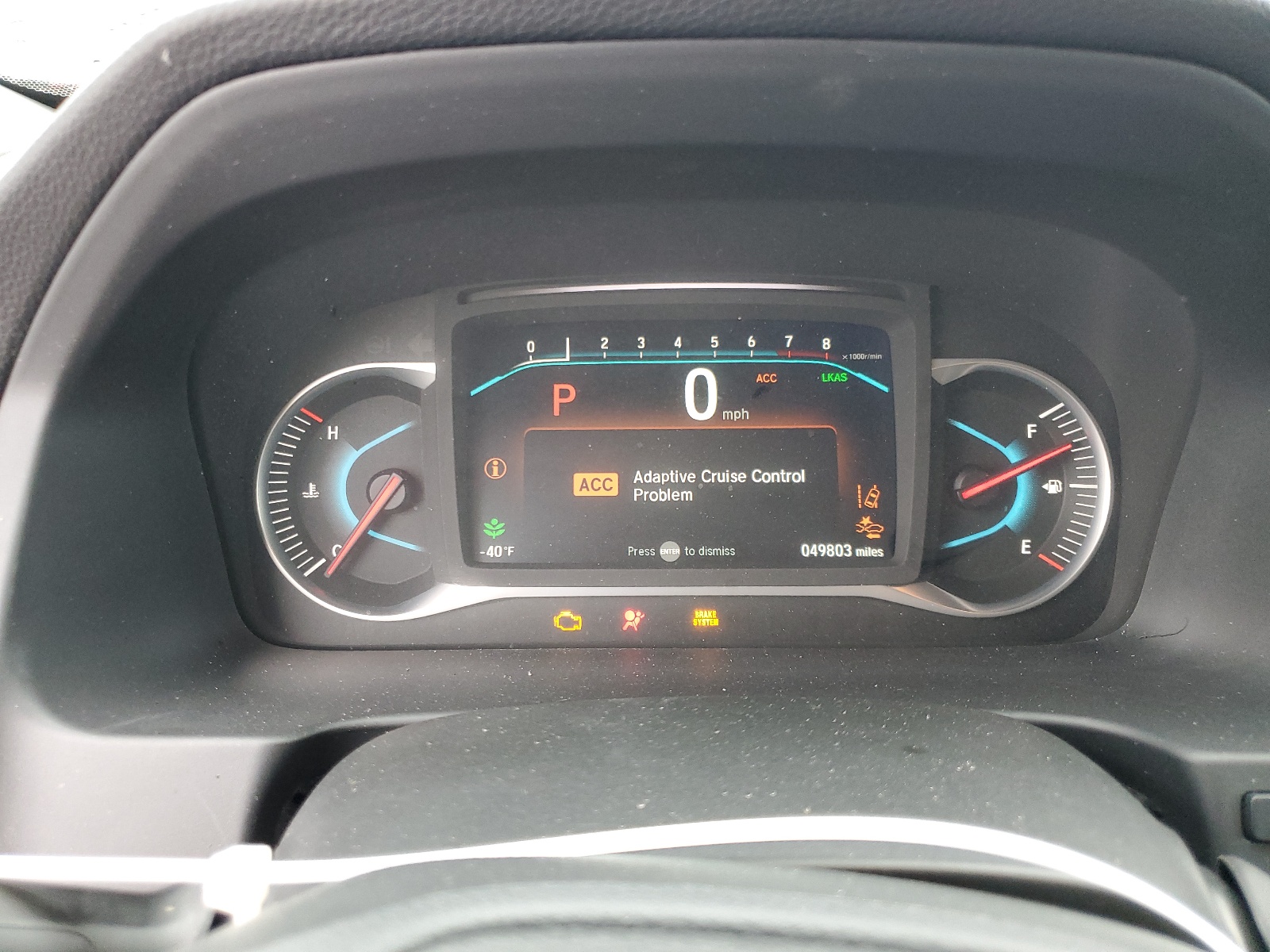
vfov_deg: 53.1
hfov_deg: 67.3
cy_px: 476
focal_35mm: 26
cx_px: 635
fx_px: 954
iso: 175
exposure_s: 1/60.2
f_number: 1.5
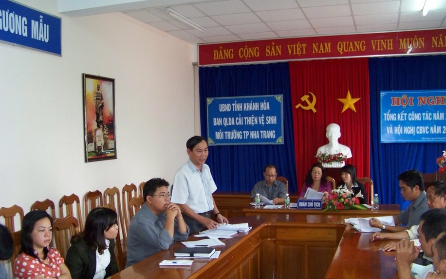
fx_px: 486
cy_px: 157
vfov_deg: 31.9
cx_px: 228
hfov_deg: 49.3
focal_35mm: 40
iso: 200
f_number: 2.8
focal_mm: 5.85
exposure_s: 1/30
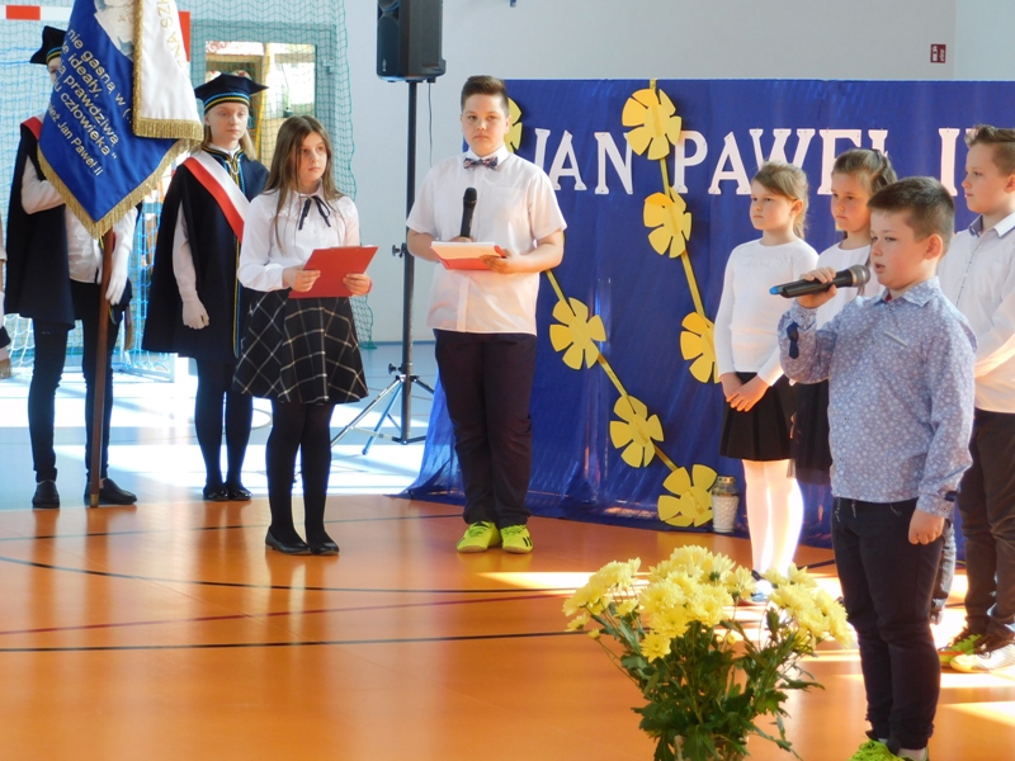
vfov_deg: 14.9
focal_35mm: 99
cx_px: 508
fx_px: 2903
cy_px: 380
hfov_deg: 19.8
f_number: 4.6
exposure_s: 1/30
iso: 180
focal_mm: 17.6
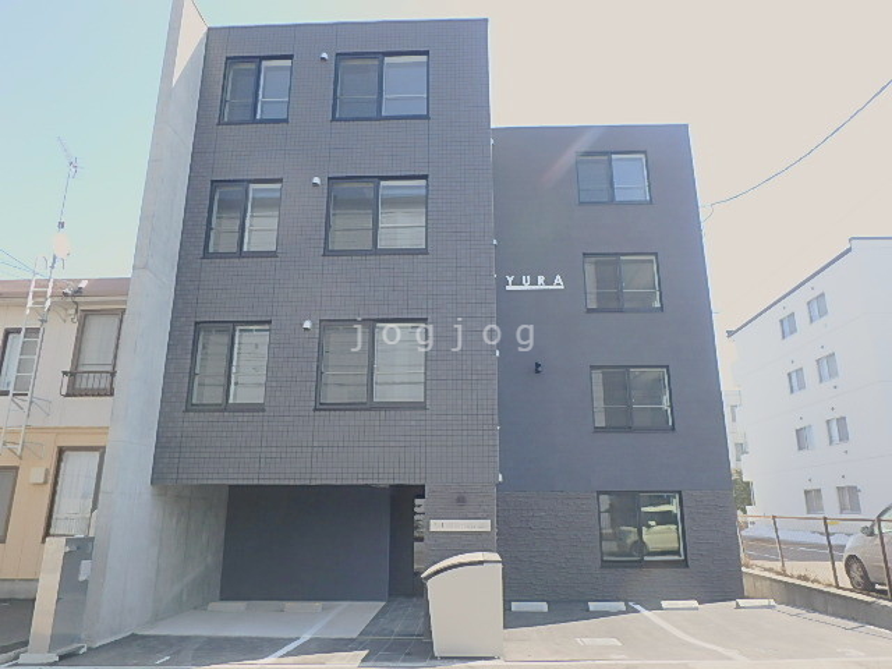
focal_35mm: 25
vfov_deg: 54.9
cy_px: 334
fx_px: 644
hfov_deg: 69.4
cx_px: 446
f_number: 4.1
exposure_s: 1/320
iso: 125
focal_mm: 4.5
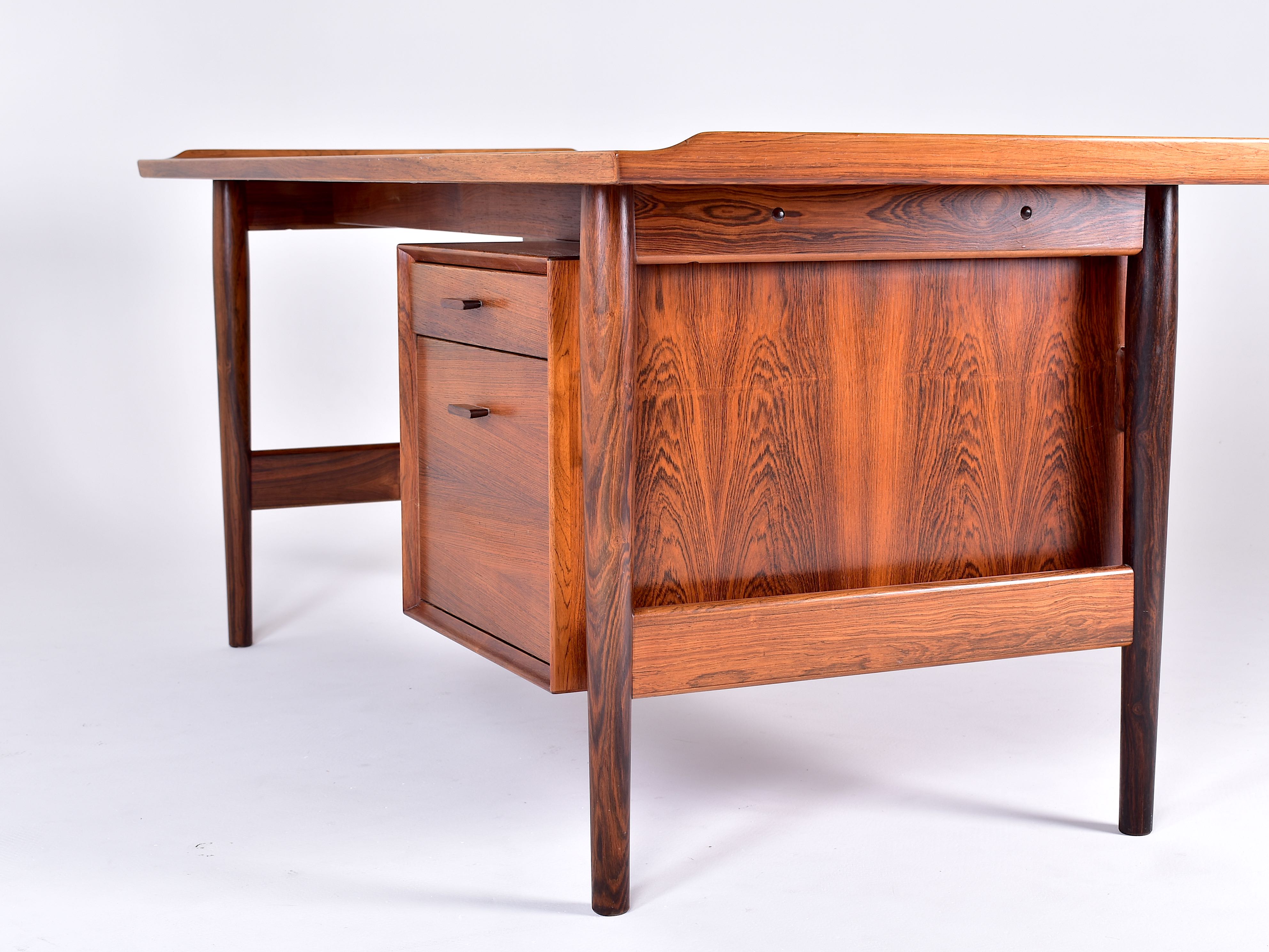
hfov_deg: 31.2
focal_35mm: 62
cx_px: 682
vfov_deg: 23.6
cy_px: 477
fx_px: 2273
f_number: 9
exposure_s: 1/160
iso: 100
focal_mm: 38
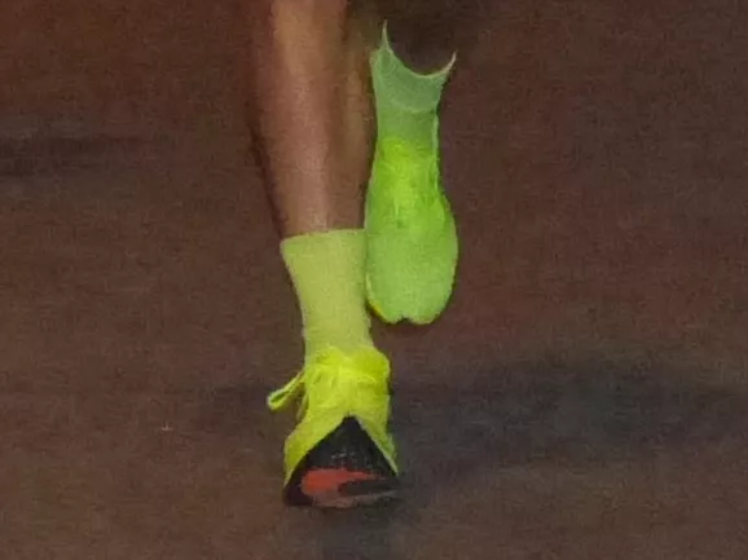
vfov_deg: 1.9
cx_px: 1957
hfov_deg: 2.5
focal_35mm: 789
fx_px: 17042
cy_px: 36
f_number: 3.2
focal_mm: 20.5
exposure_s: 1/60
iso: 1600
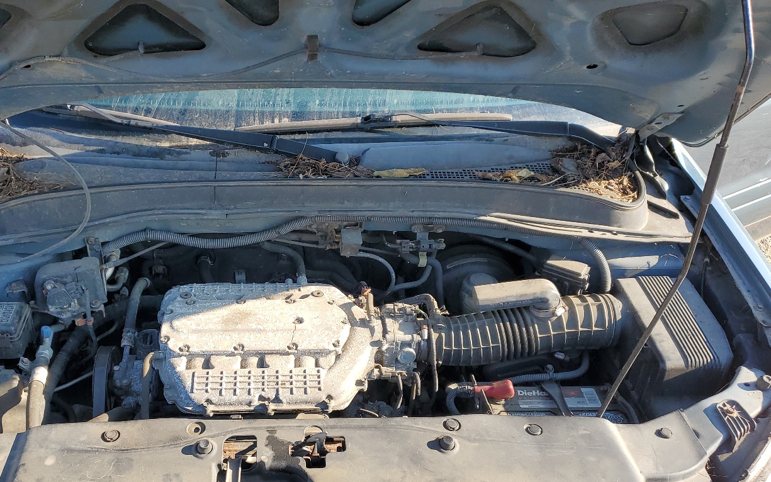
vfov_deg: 35.3
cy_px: 264
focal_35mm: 36
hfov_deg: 53.4
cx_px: 290
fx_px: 757
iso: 50
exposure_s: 1/667
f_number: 1.5
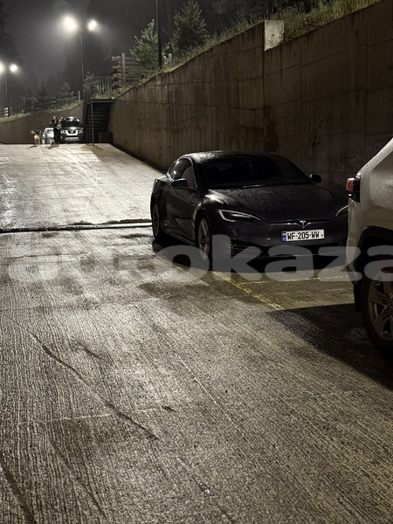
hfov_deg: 30.3
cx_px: 196
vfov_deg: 39.7
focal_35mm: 48
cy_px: 262
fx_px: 727
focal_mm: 6.76
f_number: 1.78
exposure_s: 1/17
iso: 3200
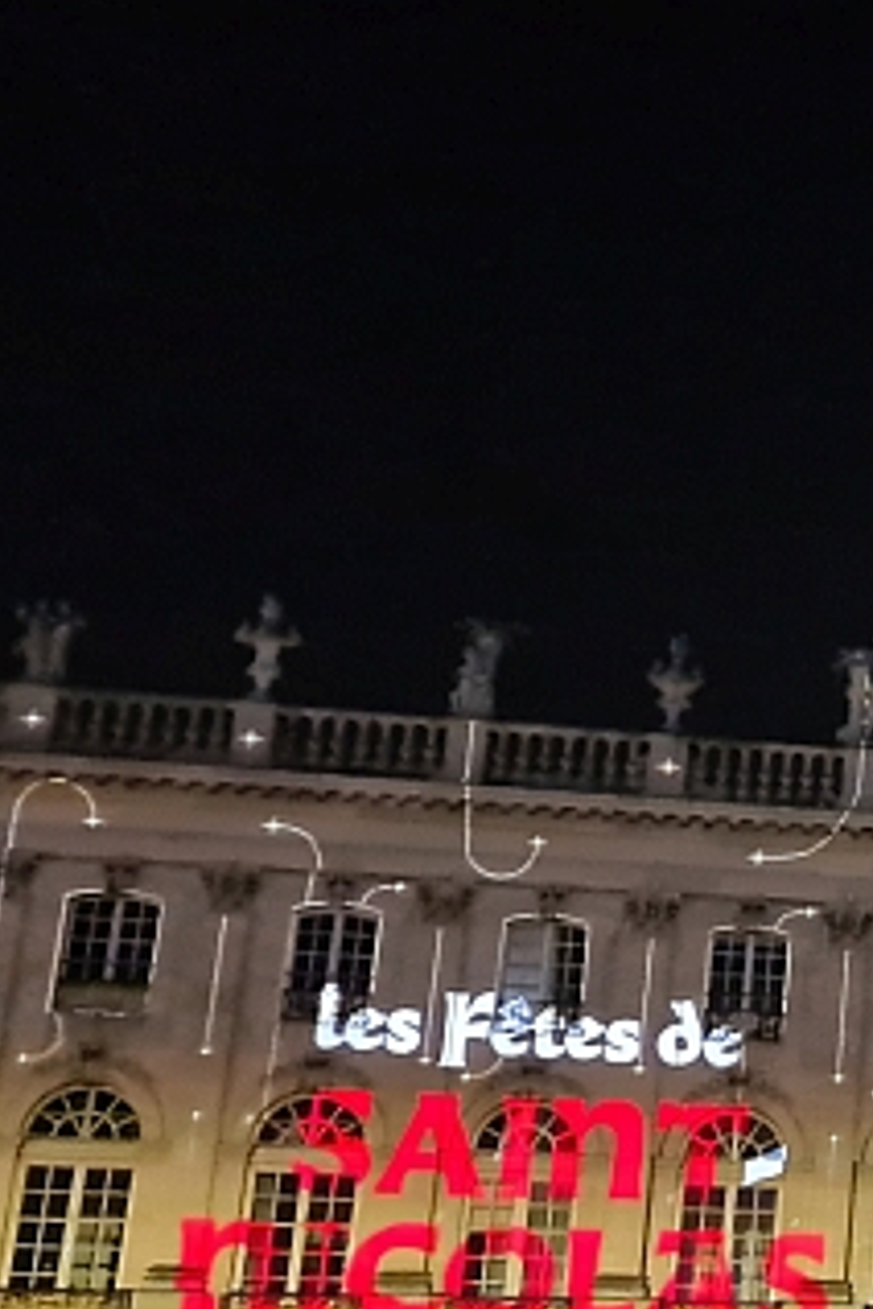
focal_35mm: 68
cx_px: 1433
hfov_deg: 17.3
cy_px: 844
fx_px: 2473
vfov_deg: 29.5
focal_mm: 5.4
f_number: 1.8
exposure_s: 1/17
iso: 1250
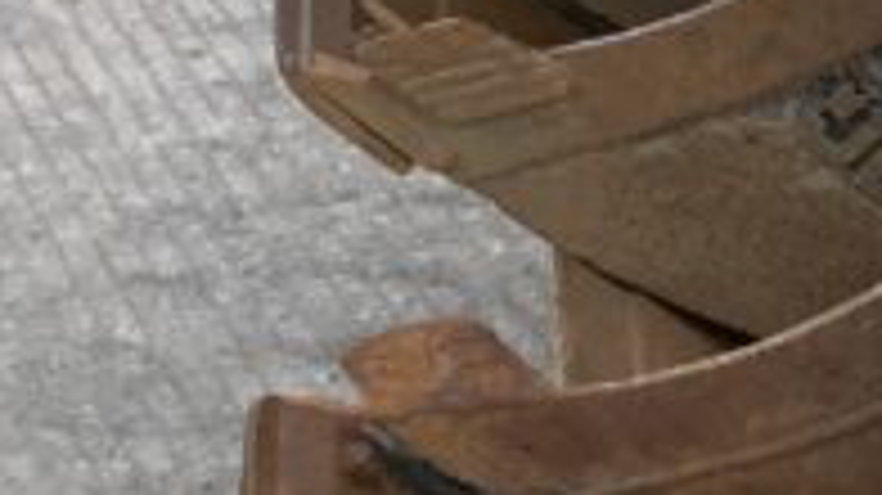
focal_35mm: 165
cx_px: 1035
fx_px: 3857
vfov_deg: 7.3
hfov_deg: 12.8
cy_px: 477
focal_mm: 3
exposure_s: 1/495
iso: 16
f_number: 1.8
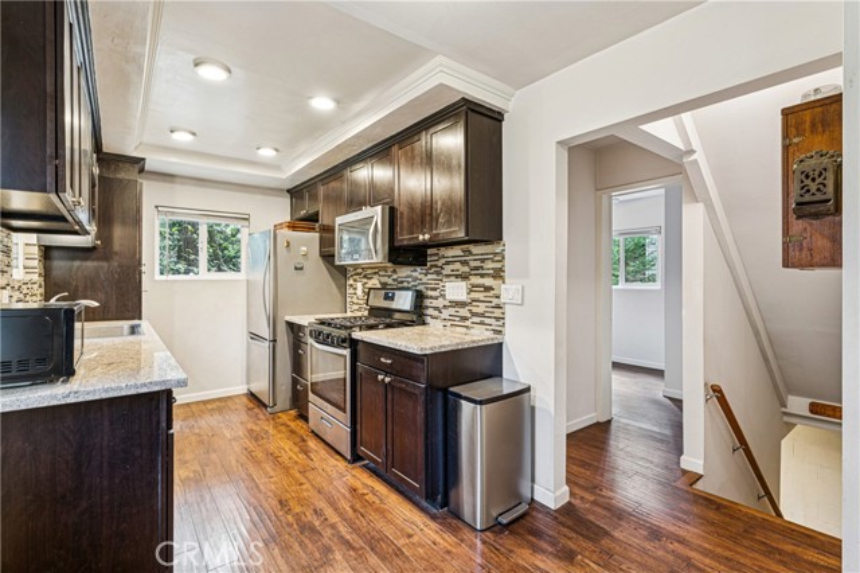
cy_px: 286
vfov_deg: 72.0
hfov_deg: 95.0
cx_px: 430
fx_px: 394
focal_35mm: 16
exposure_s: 3.2
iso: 100
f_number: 13
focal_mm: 16.5
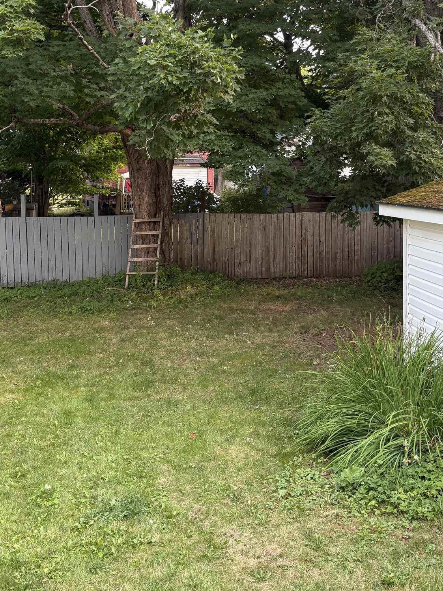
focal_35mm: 40
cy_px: 201
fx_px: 683
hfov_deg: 35.9
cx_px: 218
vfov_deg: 46.1
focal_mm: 5.96
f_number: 1.6
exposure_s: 1/256
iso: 64
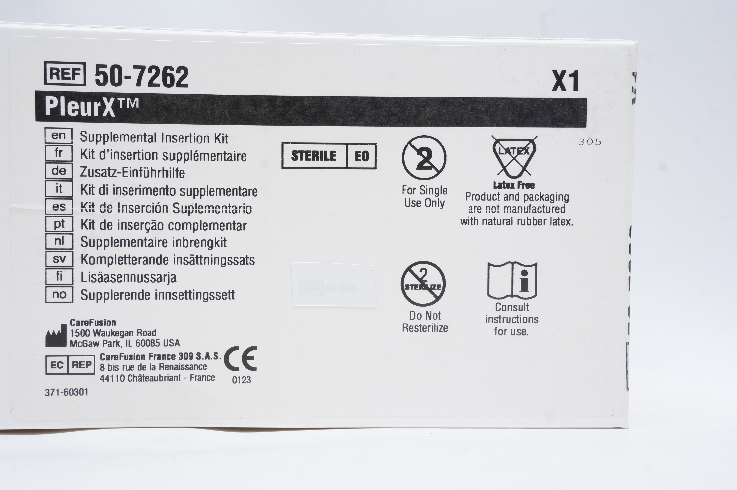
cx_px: 368
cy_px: 245
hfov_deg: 38.9
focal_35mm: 51
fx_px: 1043
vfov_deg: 26.4
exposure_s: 1/10
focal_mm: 34
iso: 800
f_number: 13
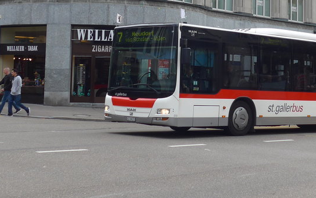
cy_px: 4
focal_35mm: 85
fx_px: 732
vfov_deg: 15.1
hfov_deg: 24.2
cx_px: 218
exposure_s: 1/500
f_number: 2.8
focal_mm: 7.5
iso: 80
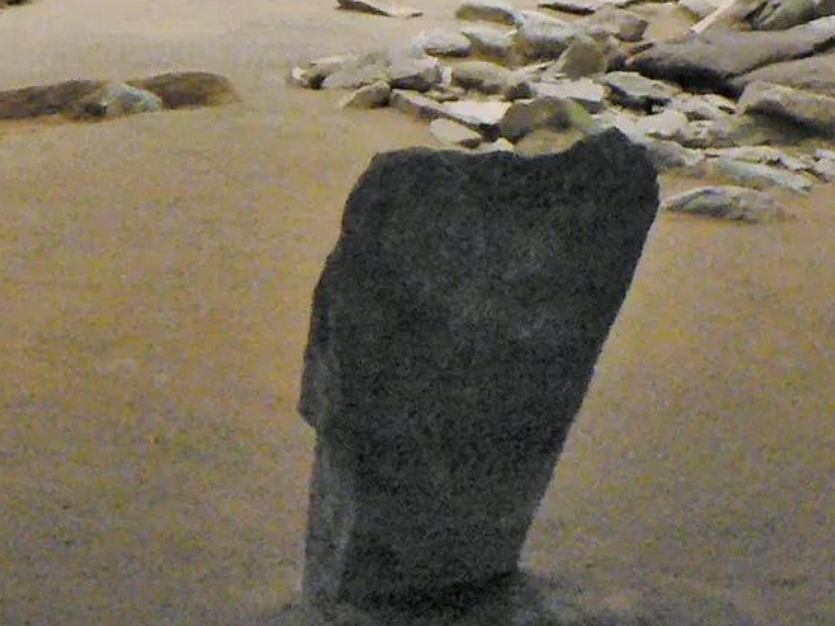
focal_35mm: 104
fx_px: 2508
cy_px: 284
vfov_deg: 14.2
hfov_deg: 18.4
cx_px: -6
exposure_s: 1/4
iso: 200
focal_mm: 6
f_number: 2.8
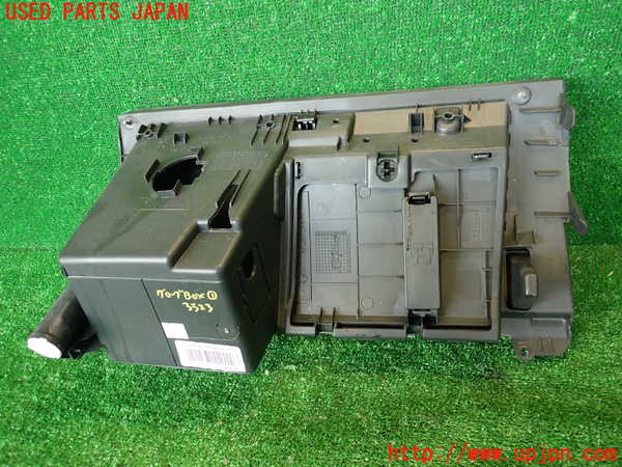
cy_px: 234
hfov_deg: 69.4
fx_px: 449
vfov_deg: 54.9
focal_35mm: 25
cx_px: 311
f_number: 2
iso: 200
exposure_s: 1/40
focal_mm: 4.5
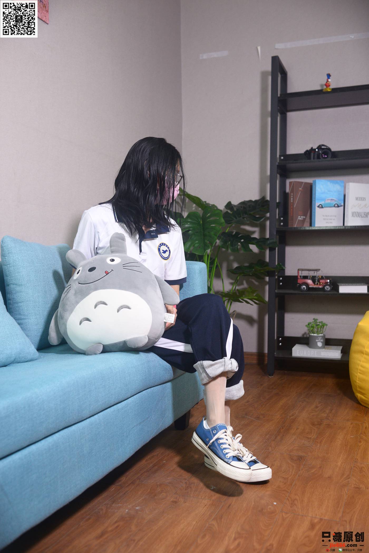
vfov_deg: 54.4
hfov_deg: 37.9
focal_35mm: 35
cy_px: 276
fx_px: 538
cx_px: 184
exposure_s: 1/160
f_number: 5
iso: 1250
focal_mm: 35
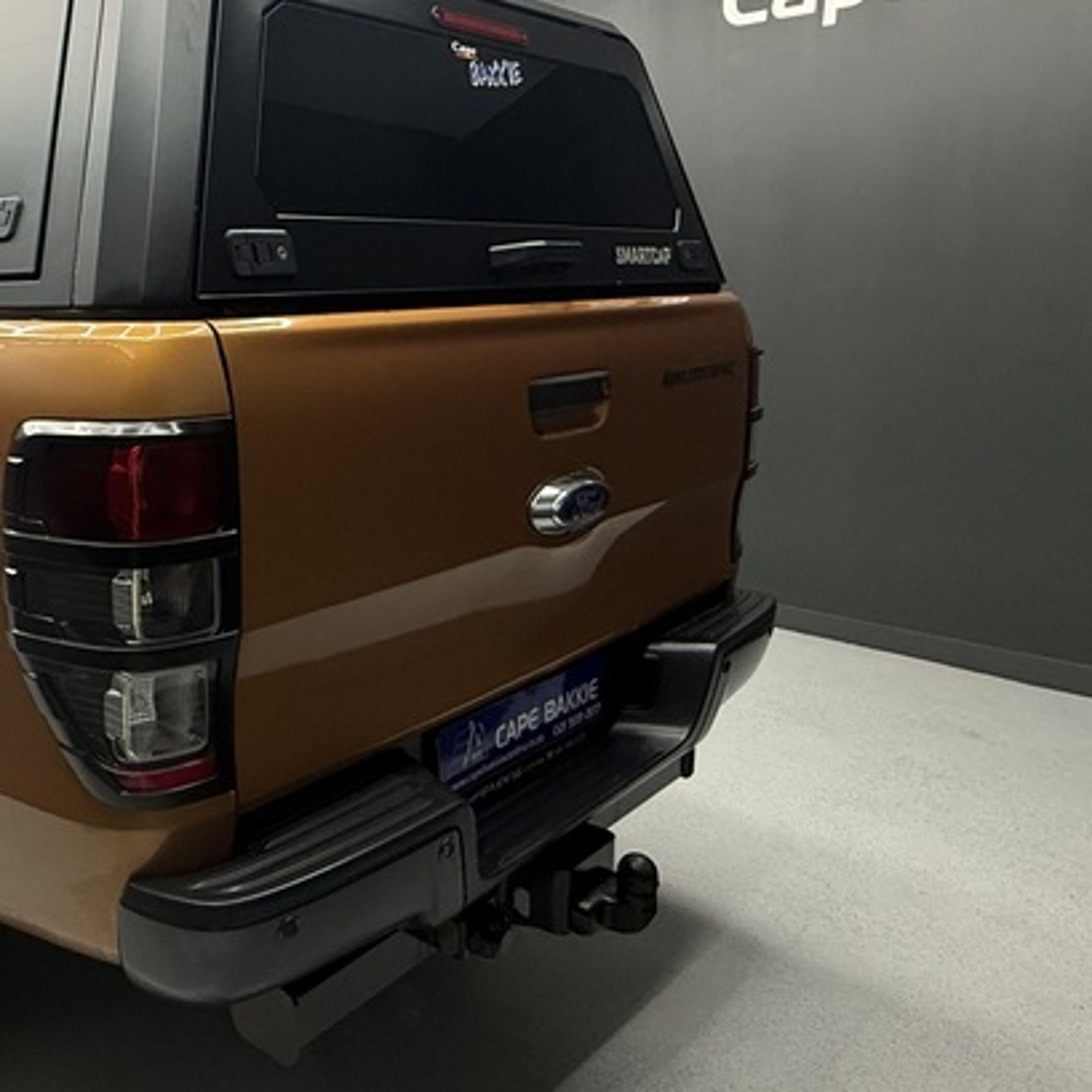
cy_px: 497
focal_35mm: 31
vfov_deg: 52.5
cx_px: 163
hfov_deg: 48.4
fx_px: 1106
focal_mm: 2.22
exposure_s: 1/100
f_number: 2.2
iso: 200
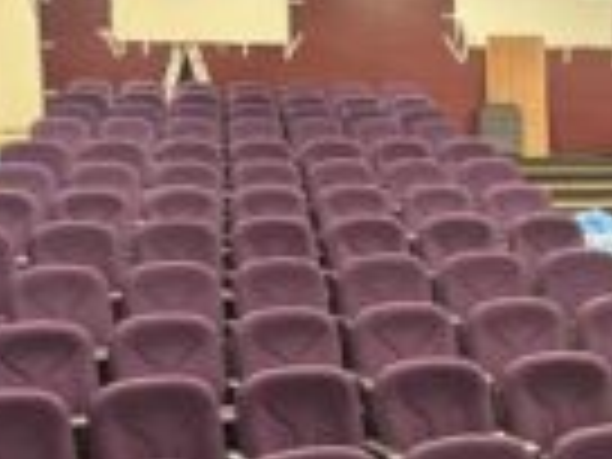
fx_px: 1556
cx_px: 477
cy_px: 403
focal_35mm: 88
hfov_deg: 22.0
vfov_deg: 16.6
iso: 500
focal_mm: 6.76
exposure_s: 1/50
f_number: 1.78
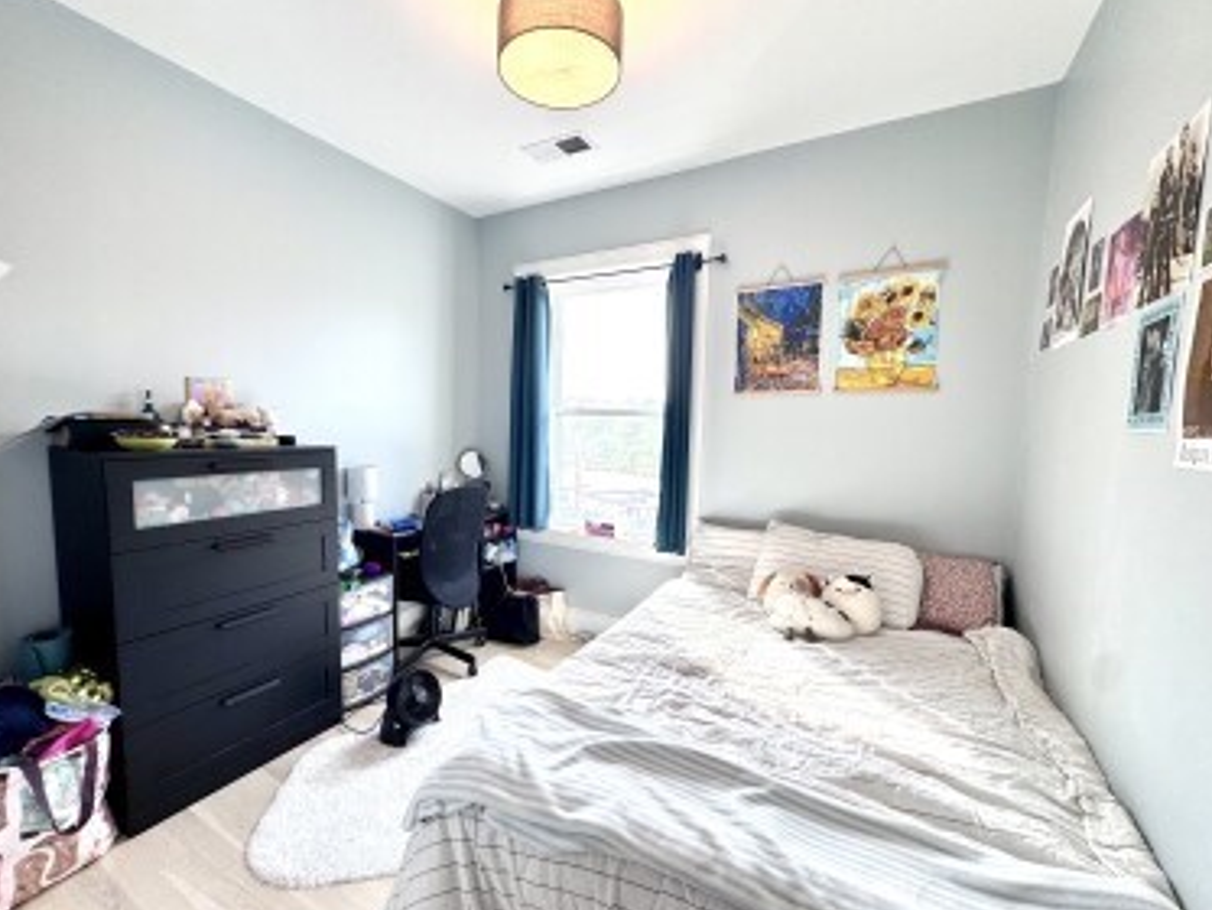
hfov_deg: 98.1
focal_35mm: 15
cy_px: 471
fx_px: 525
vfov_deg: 81.7
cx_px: 575
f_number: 2.2
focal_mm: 2.22
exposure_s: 1/120
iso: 50
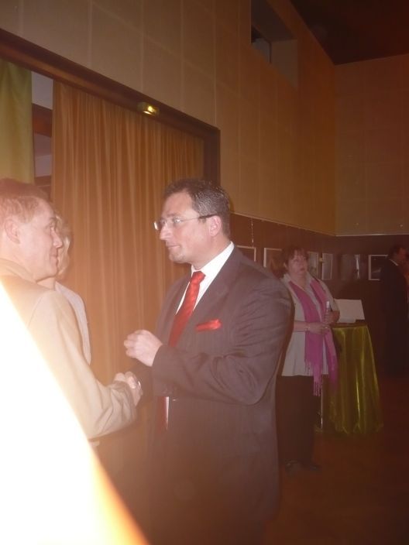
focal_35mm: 35
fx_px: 551
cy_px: 272
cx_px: 204
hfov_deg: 40.7
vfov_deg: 52.6
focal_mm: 5.8
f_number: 2.8
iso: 200
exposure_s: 1/30
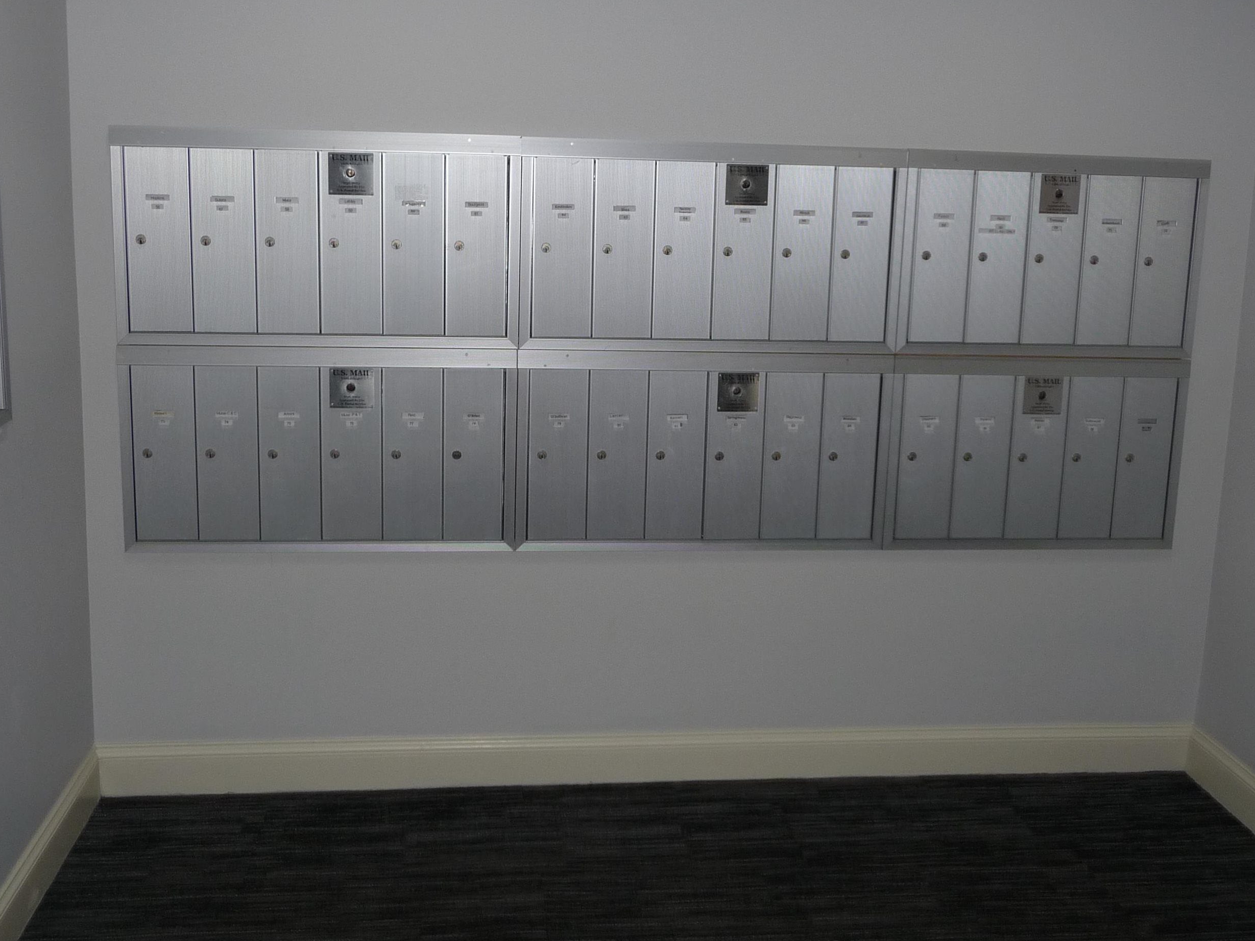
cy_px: 390
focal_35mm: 35
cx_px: 633
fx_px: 1269
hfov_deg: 52.6
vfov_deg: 40.6
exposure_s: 1/30
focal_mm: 4.7
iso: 100
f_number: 3.3
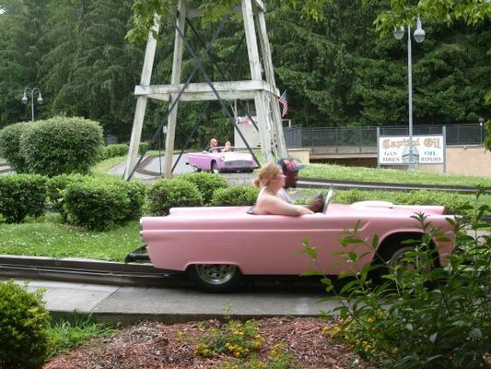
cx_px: 246
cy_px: 184
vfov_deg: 28.0
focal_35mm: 52
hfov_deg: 36.8
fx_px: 738
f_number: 3.3
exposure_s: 1/180
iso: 80
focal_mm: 8.7
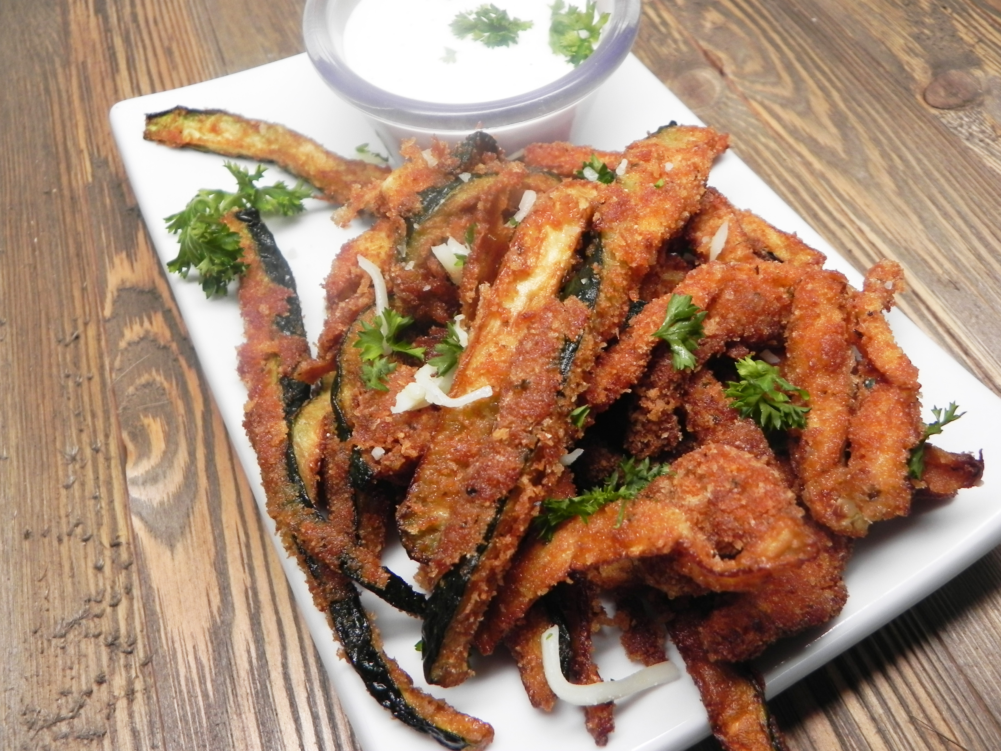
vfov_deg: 48.2
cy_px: 376
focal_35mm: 29
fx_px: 839
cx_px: 500
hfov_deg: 61.7
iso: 160
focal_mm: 5.2
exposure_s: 1/42.5
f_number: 2.8
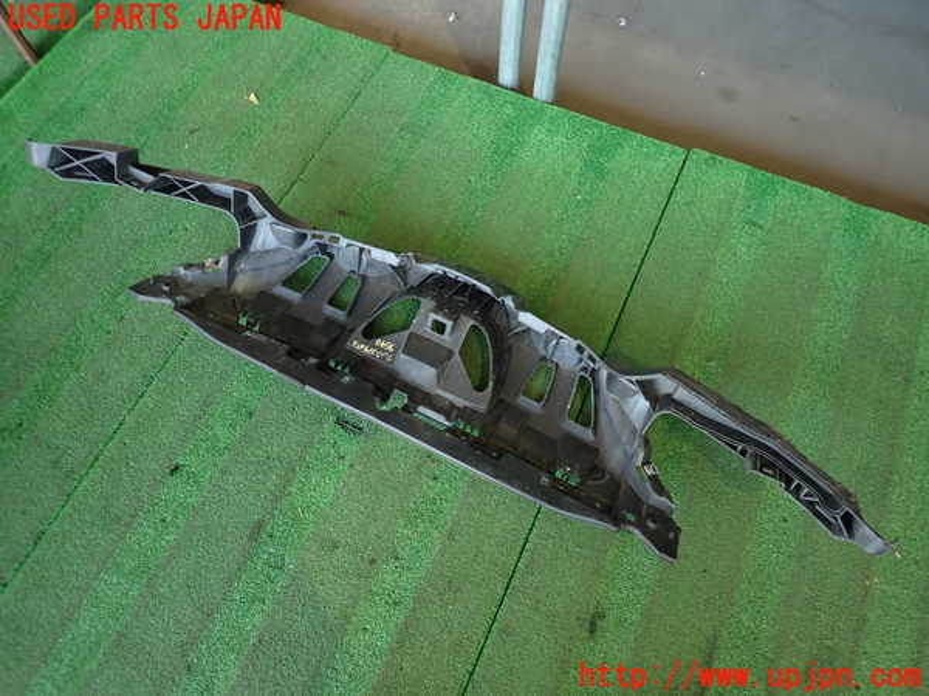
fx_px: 671
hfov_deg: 69.4
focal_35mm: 25
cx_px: 464
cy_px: 348
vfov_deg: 54.9
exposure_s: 1/40
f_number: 2
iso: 200
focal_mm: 4.5
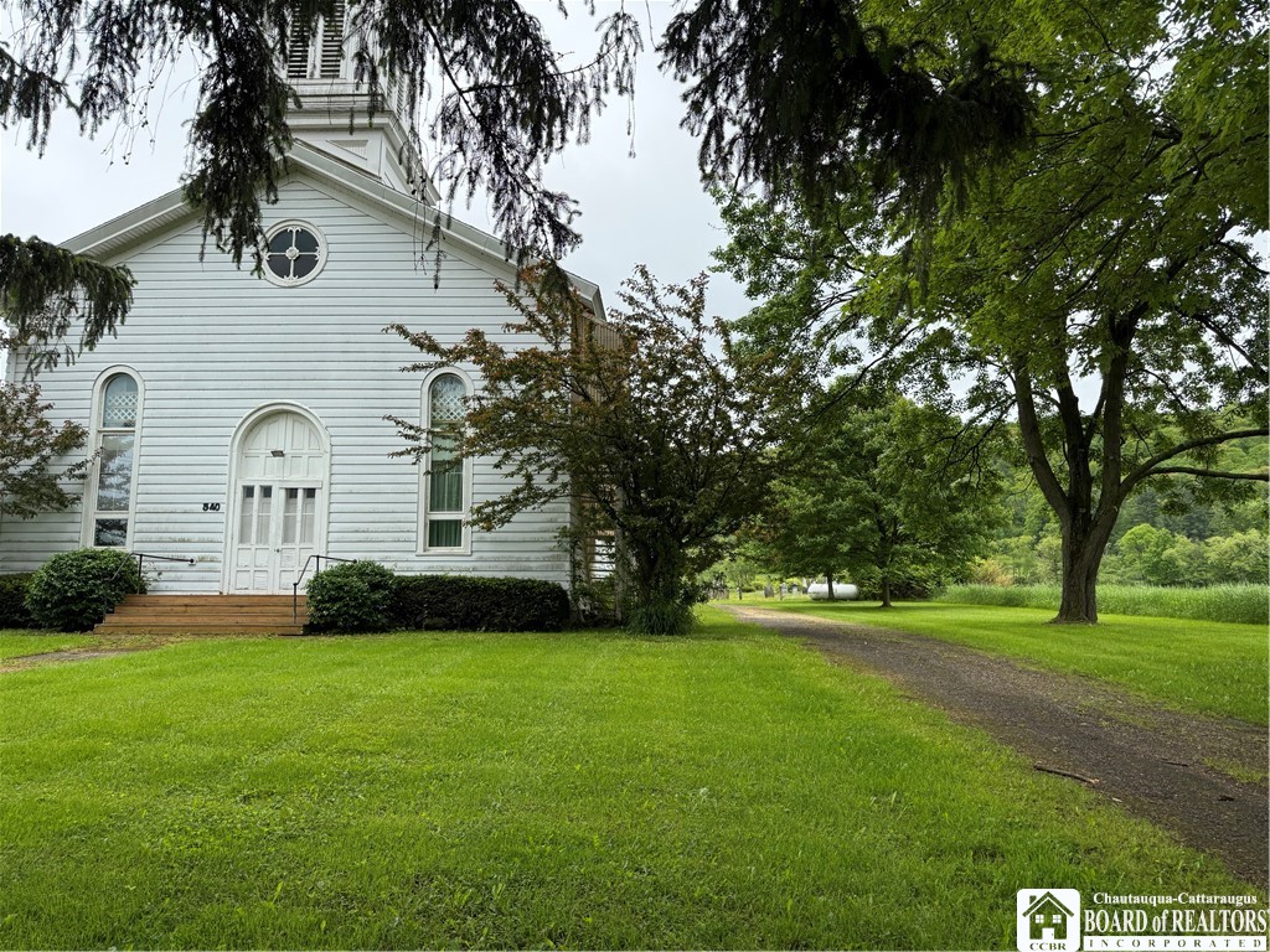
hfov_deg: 71.6
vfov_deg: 56.8
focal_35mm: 24
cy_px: 476
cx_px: 635
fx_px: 881
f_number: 1.78
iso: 100
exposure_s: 1/2000
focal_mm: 6.76
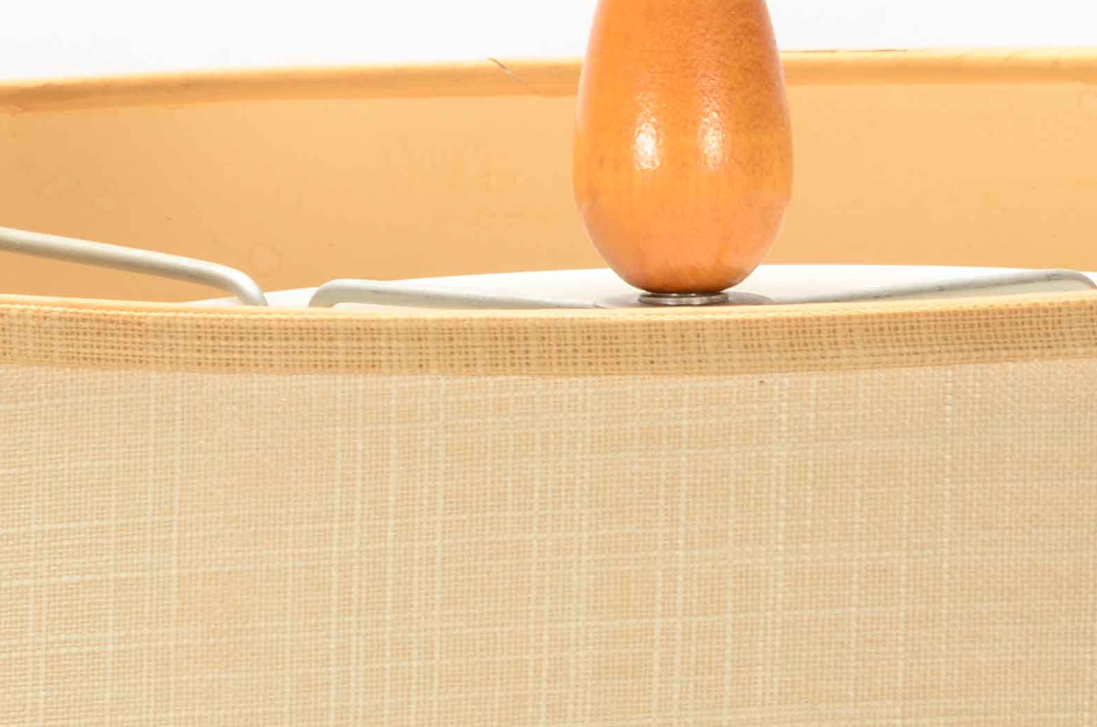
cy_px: 910
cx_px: 830
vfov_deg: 2.8
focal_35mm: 492
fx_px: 14949
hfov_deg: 4.2
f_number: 16
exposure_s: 1/160
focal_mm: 105
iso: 200
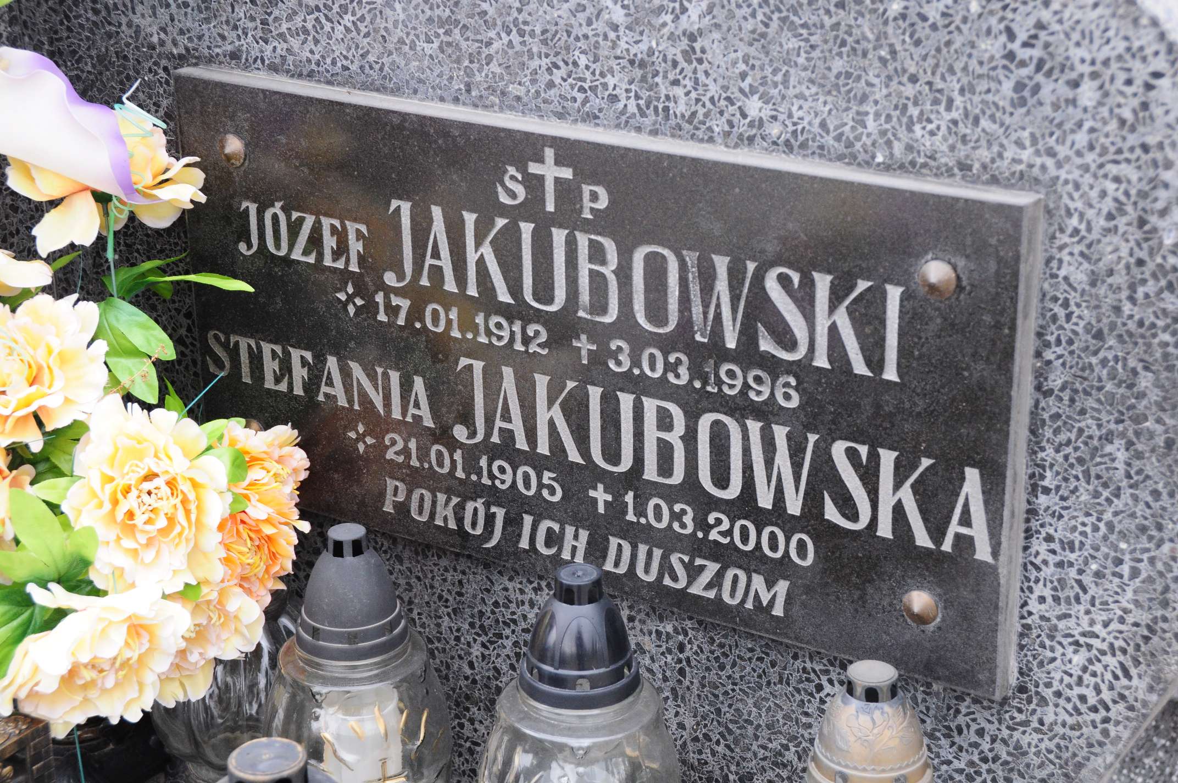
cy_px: 392
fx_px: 2255
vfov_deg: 19.7
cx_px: 589
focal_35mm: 69
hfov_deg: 29.3
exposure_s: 1/100
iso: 640
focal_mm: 46
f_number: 7.1
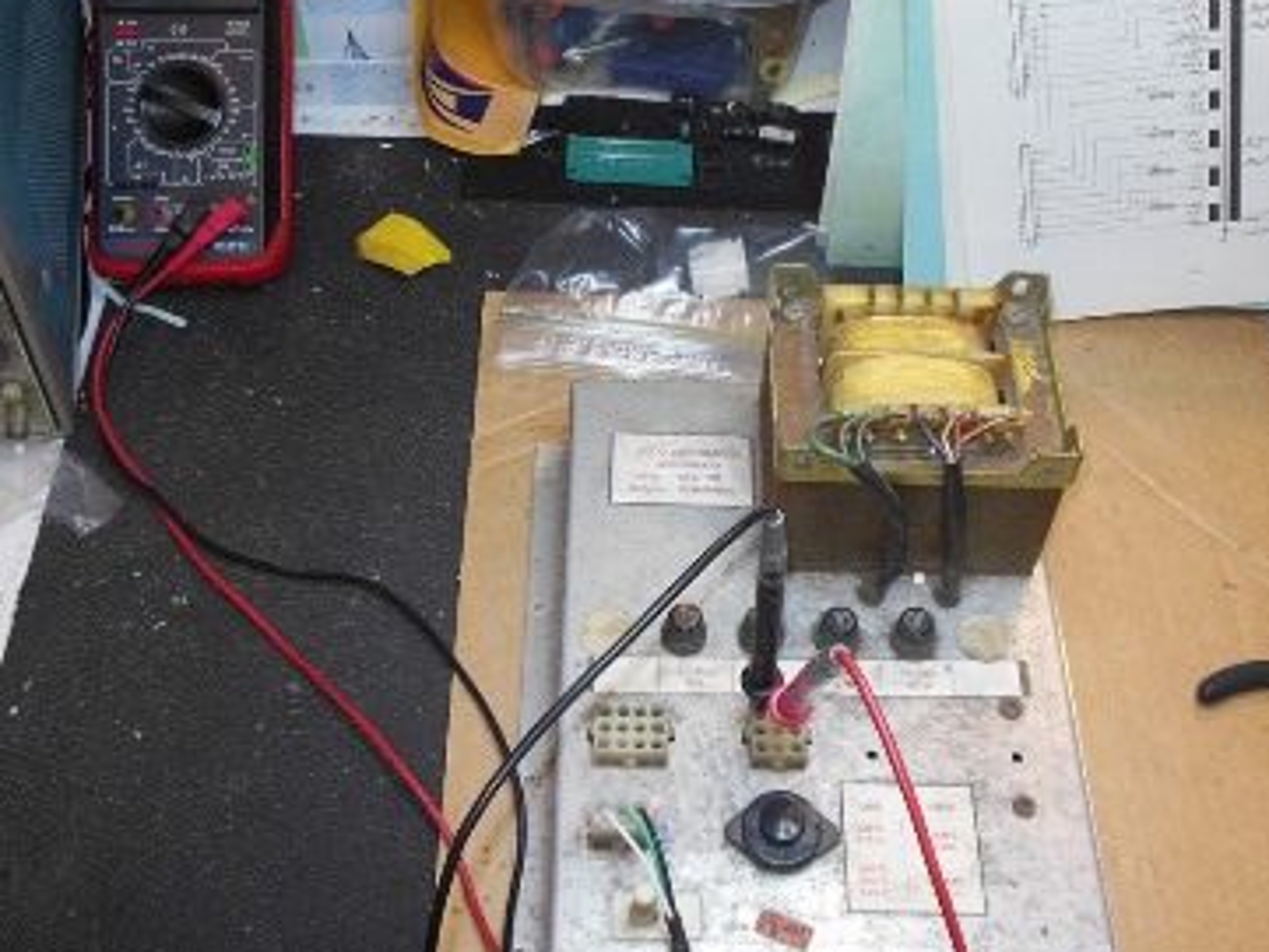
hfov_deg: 51.3
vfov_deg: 39.7
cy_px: 439
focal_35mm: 36
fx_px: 1320
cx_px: 619
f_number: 3.3
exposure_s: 1/30
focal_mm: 5.2
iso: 125
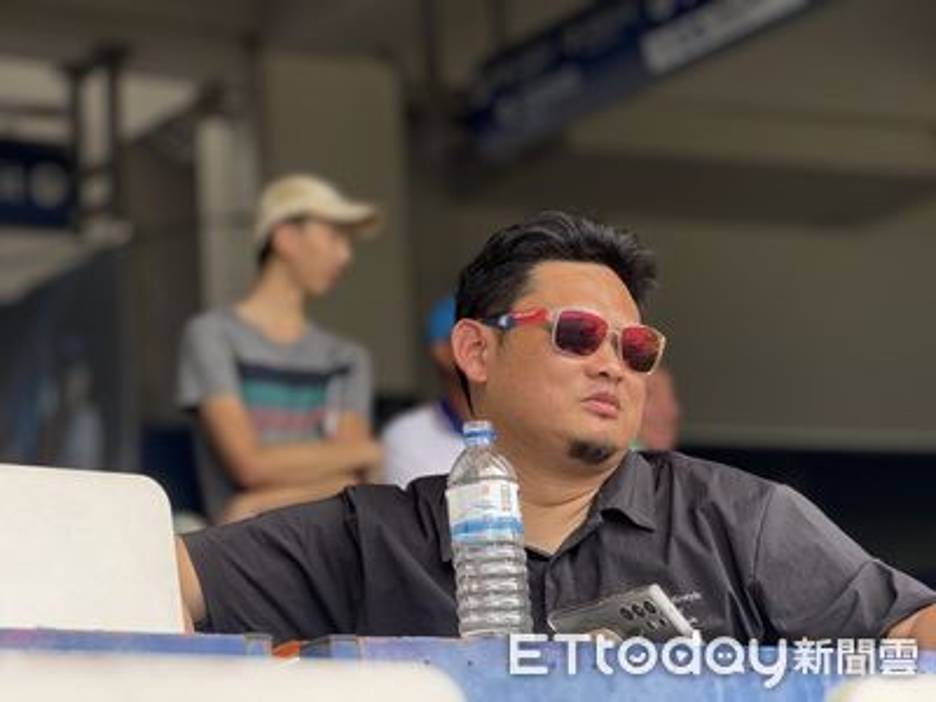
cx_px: 468
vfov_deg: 12.3
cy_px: 351
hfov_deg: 16.4
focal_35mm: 120
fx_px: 3245
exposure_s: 1/99
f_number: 2.8
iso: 125
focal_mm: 15.66
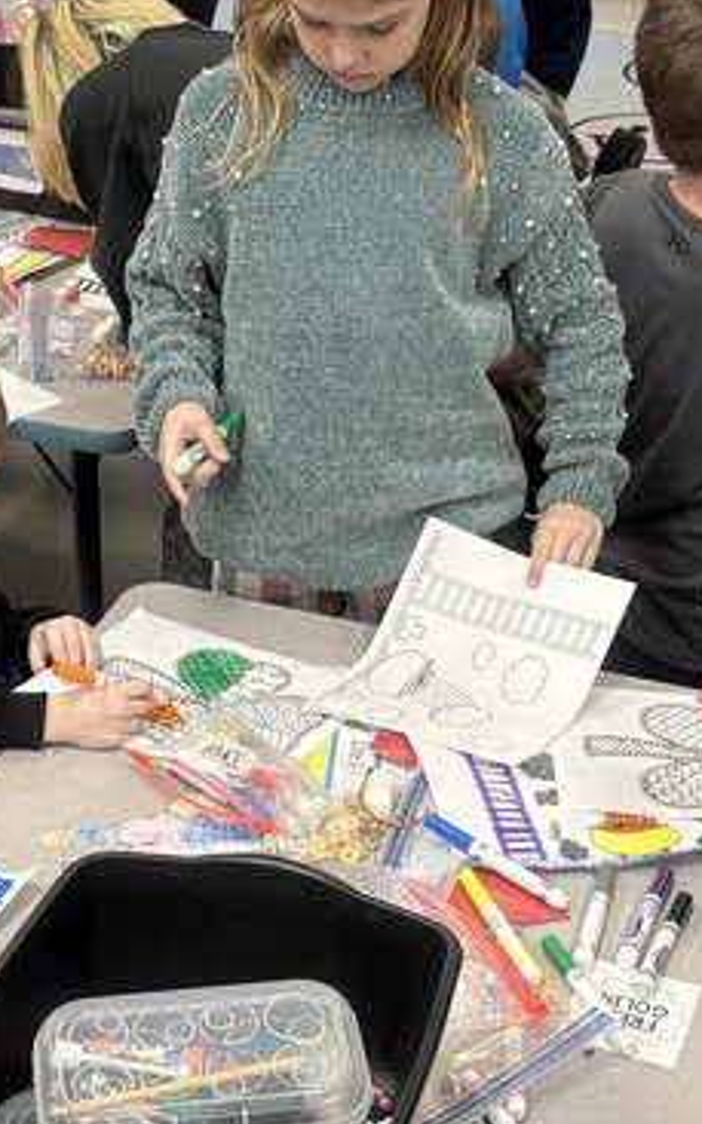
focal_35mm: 77
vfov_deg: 26.7
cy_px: 707
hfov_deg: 16.9
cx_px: 227
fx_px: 2360
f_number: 1.6
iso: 125
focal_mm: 5.96
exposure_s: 1/90
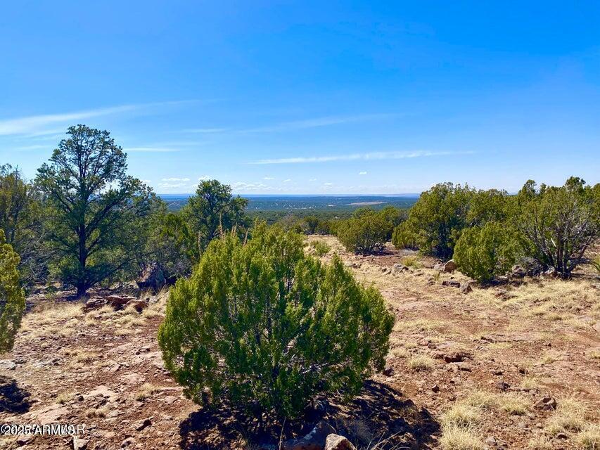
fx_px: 451
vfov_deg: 53.1
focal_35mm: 26
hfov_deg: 67.3
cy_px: 225
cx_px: 300
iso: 32
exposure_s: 1/3846
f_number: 1.8
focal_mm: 4.25
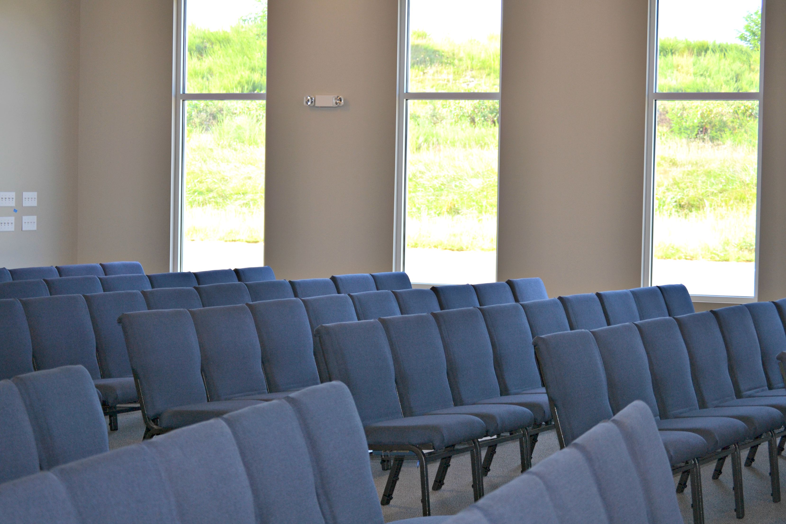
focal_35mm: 82
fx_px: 1801
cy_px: 262
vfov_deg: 16.6
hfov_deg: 24.6
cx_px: 393
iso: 180
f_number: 4
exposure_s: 1/125
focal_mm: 55
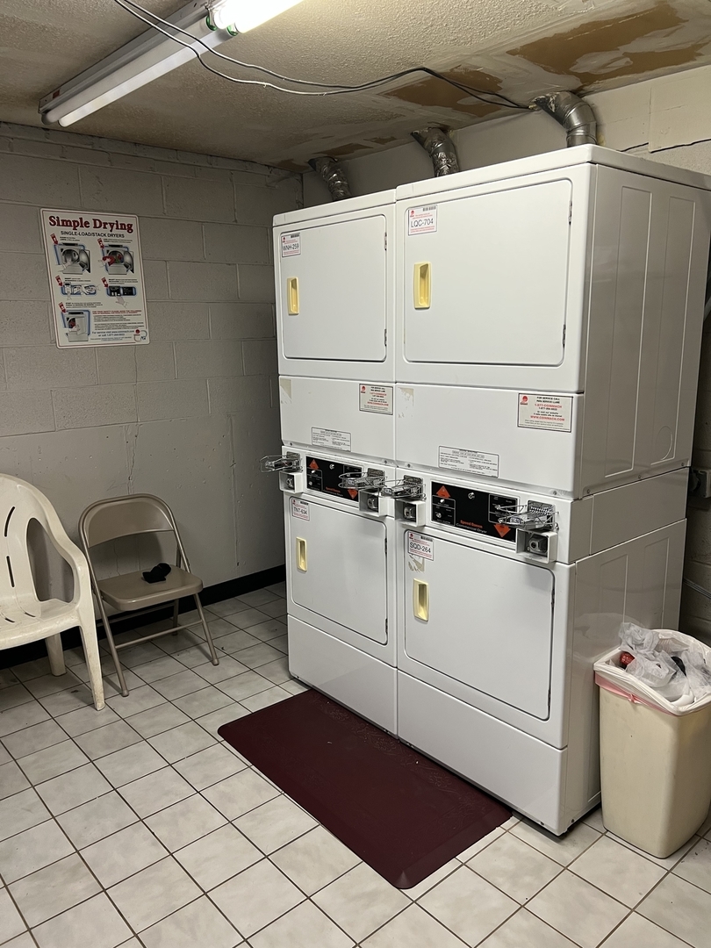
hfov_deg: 53.1
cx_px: 356
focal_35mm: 26
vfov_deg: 67.3
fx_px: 712
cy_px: 474
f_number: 1.5
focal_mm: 5.7
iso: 80
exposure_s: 1/60
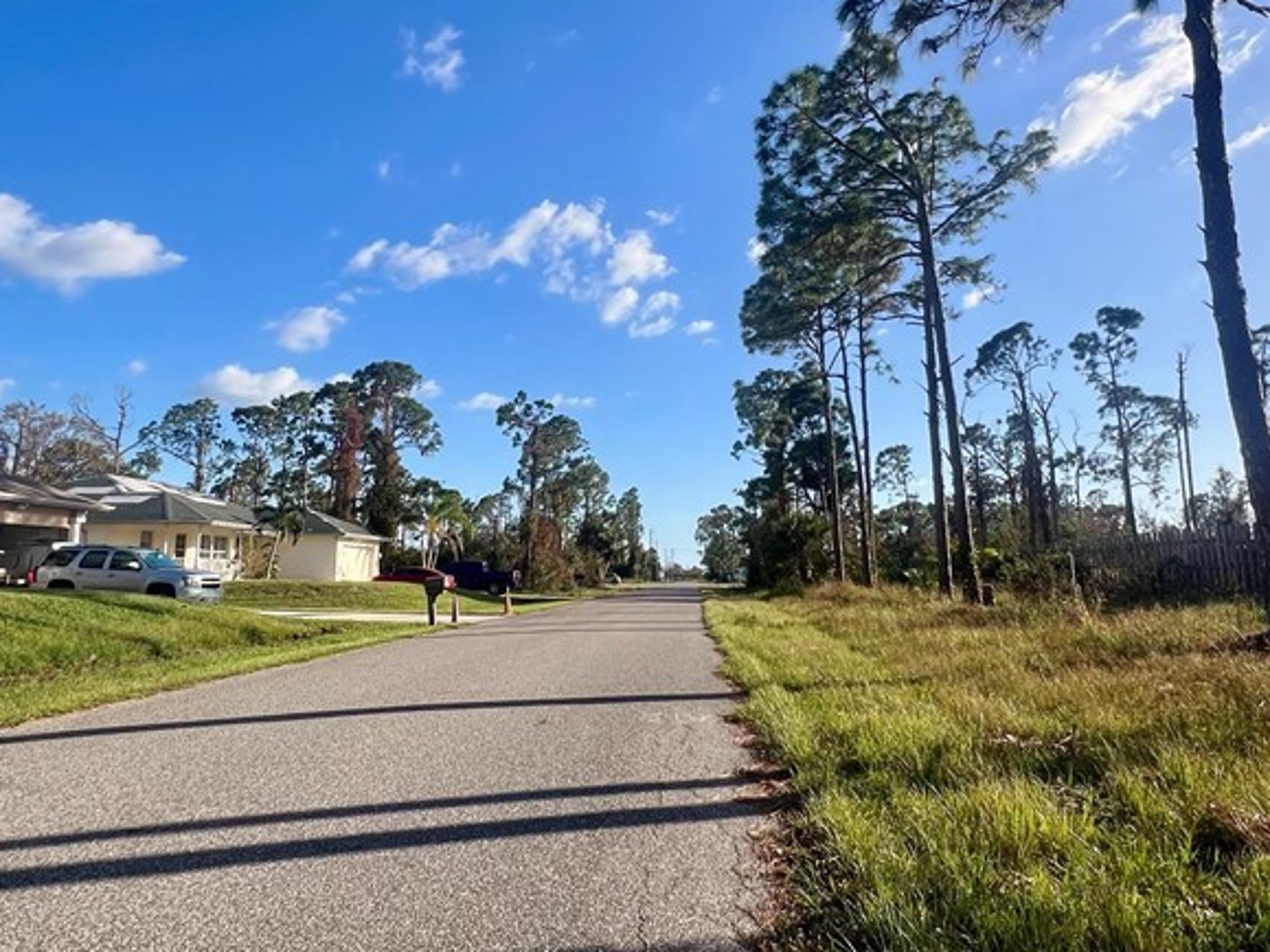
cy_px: 426
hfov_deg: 73.9
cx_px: 643
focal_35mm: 23
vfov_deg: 58.7
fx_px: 844
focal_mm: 1.57
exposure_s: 1/1845
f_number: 1.8
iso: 32
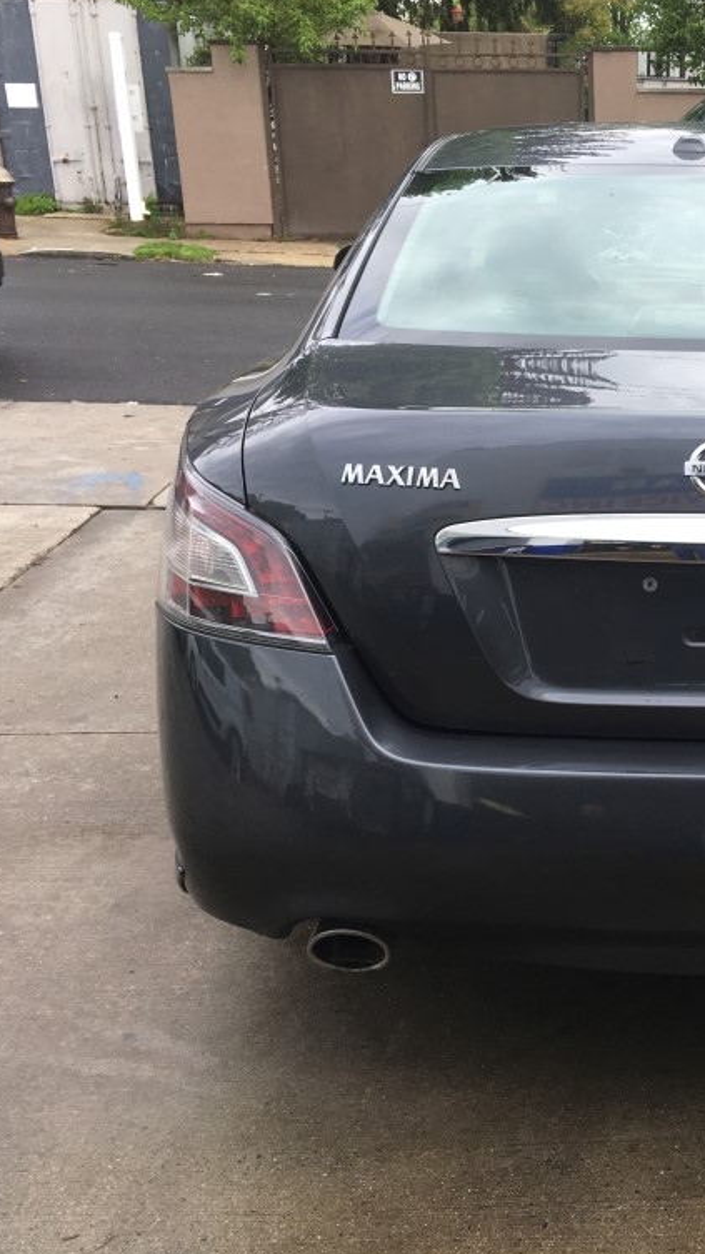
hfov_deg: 26.6
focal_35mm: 43
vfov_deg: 47.4
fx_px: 1429
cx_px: 655
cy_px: 624
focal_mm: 4.15
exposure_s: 1/420
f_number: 2.2
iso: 25
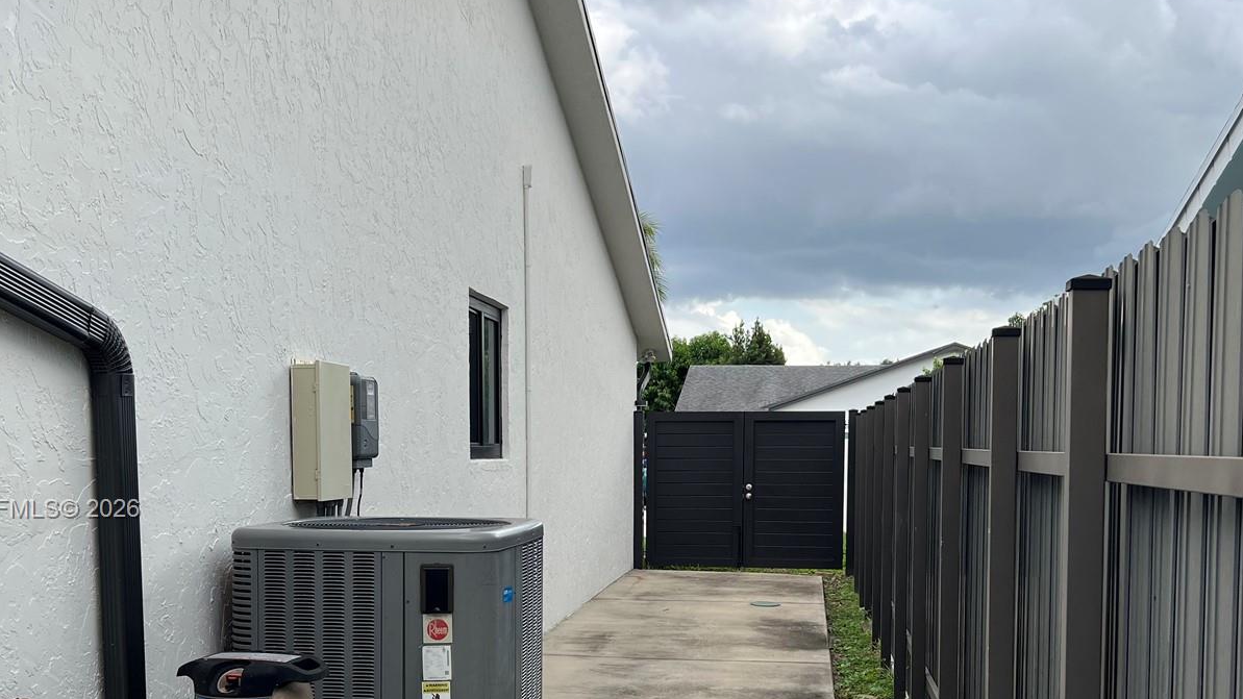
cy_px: 510
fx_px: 1252
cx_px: 649
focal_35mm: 38
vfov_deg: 30.7
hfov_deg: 52.8
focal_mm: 5.7
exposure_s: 1/1311
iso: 50
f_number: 1.5
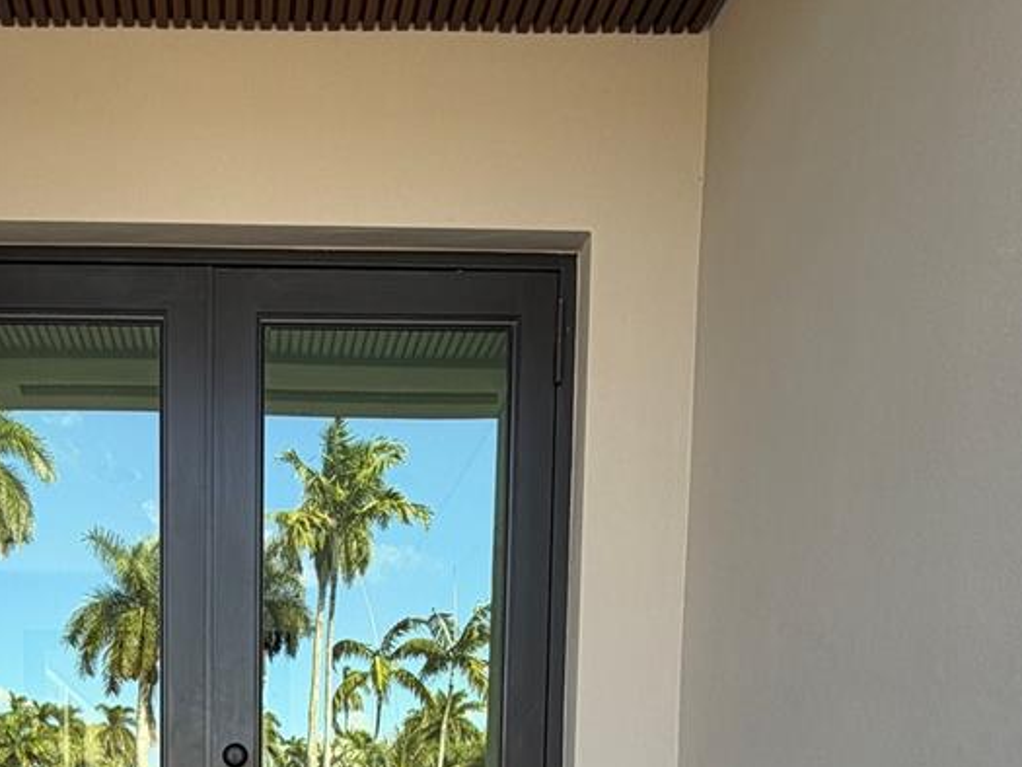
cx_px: 245
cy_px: 903
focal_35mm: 32
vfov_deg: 35.5
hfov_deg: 54.0
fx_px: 945
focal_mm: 2.22
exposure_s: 1/162
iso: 40
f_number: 2.2
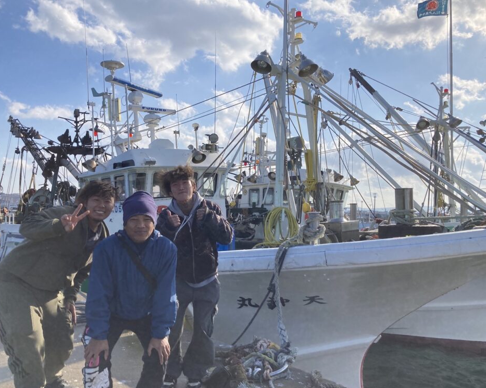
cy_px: 199
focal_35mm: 30
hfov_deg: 58.8
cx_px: 253
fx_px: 431
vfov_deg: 48.5
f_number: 1.8
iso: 25
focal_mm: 3.99
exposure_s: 1/3205
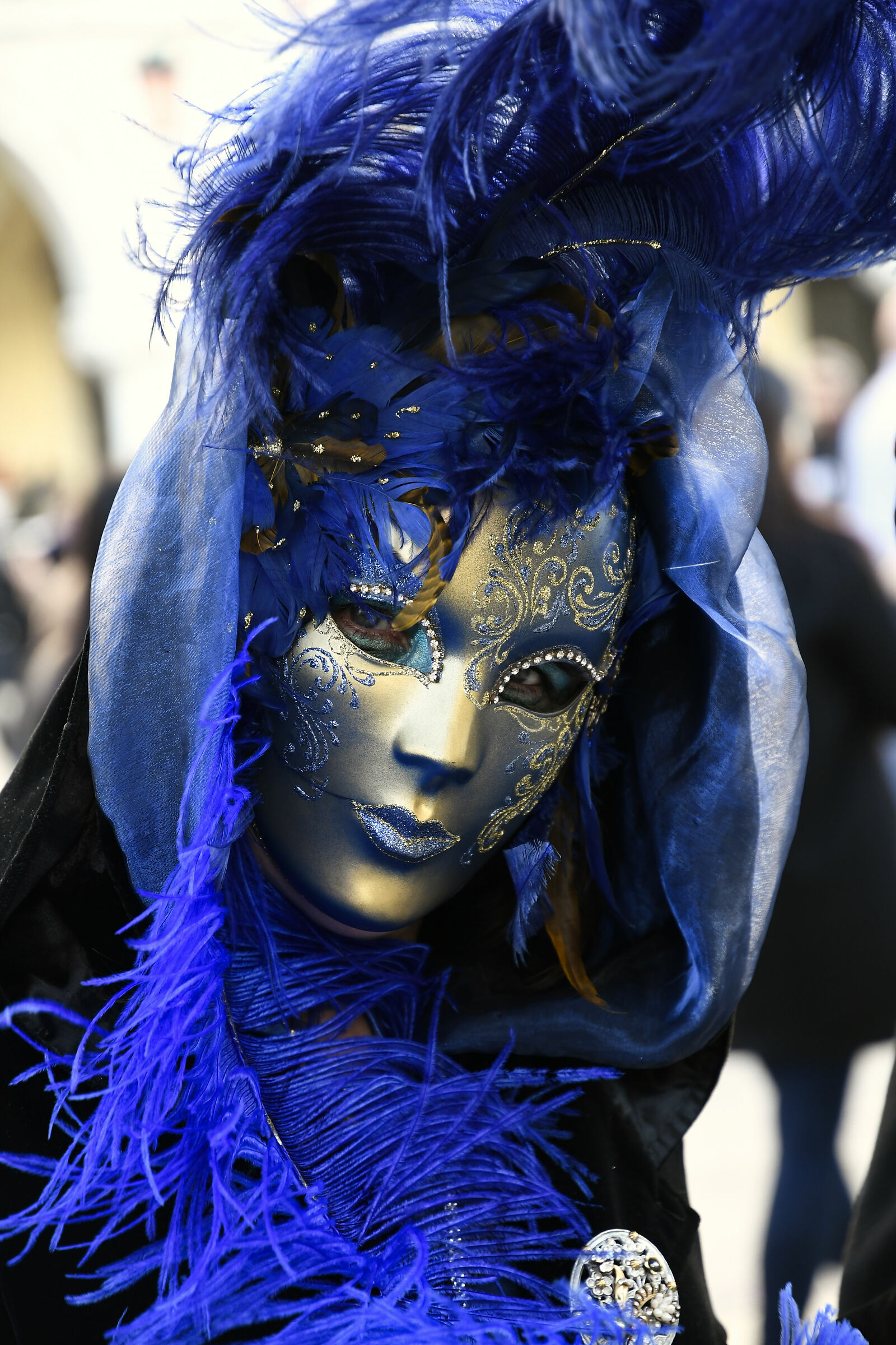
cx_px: 448
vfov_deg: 17.1
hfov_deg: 11.4
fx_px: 4480
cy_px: 672
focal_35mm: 120
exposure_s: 1/125
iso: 640
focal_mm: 80
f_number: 4
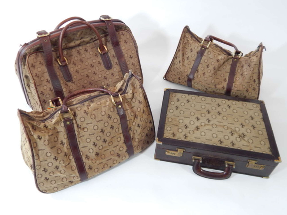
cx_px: 144
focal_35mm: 28
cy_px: 108
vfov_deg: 49.7
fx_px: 232
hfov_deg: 63.4
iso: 250
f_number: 3.2
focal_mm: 5.1
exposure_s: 1/30
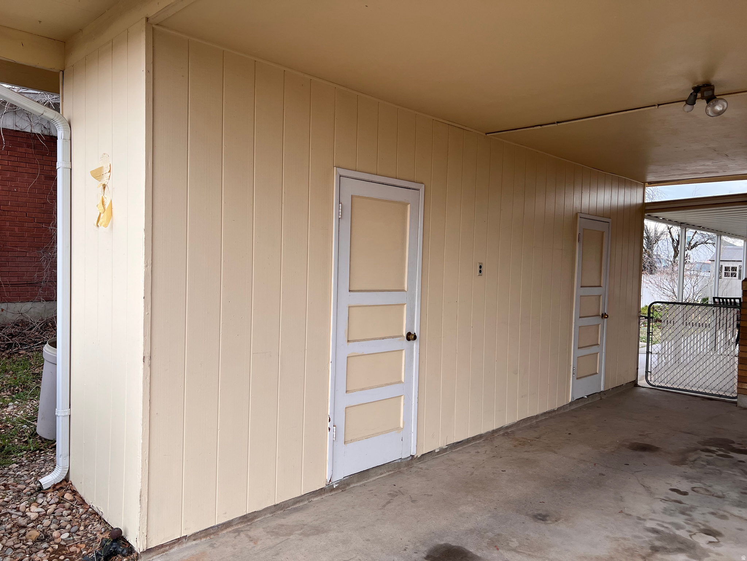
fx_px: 561
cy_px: 280
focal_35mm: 26
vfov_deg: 53.1
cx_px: 374
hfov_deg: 67.3
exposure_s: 1/639
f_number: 1.5
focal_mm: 5.7
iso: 50
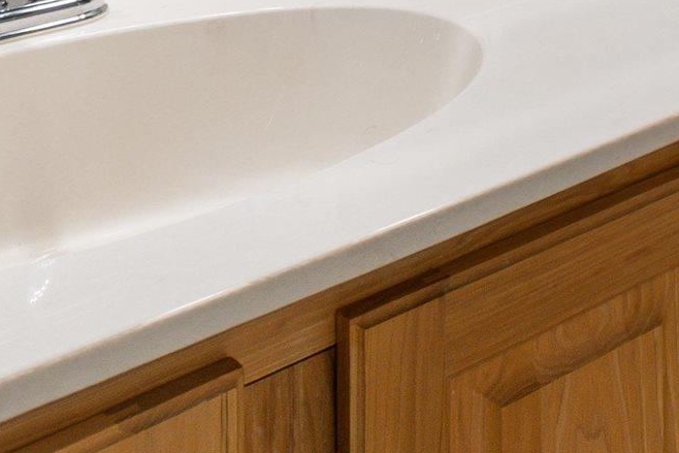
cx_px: 1010
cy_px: -443
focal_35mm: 70
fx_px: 1320
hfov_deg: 23.3
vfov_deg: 15.6
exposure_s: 1/15
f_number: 4.5
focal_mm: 10
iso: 100
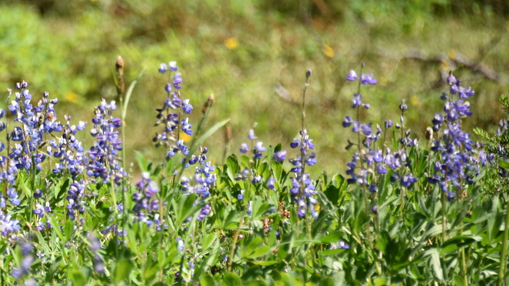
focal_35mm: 607
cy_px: 225
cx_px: 38
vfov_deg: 2.0
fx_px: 8193
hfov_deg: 3.6
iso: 280
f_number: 5.6
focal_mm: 300
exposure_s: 1/640
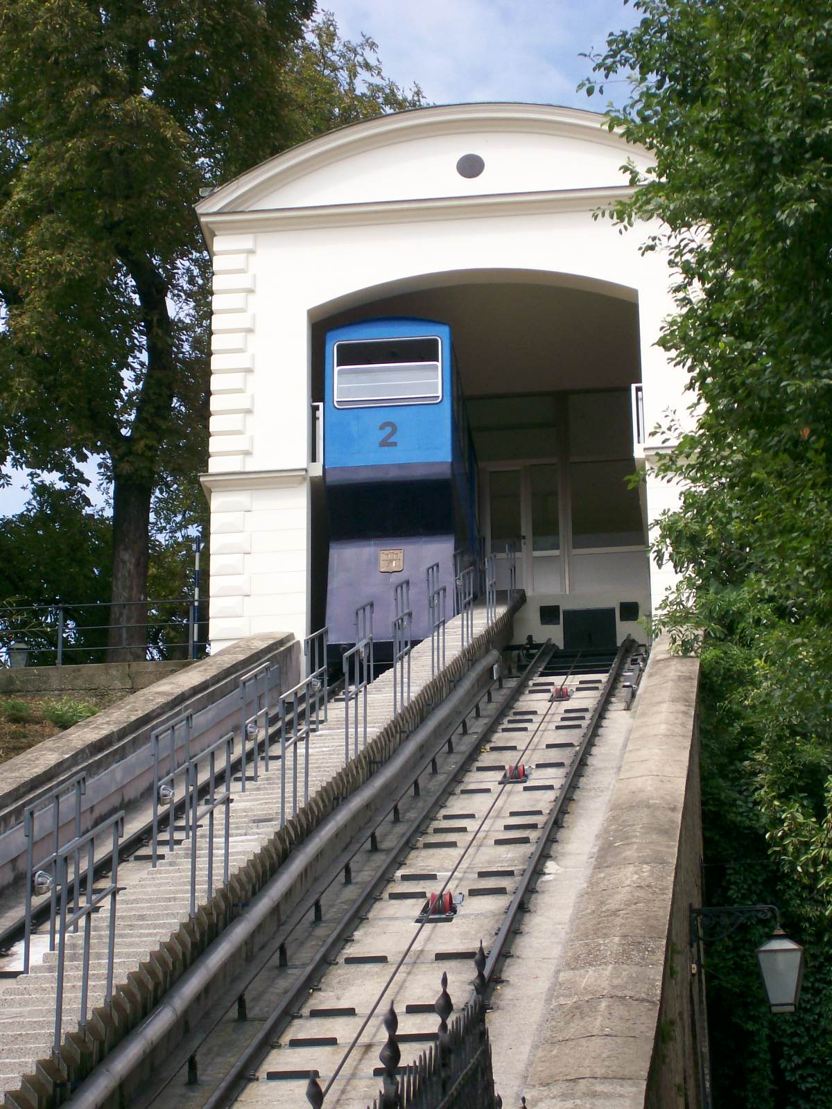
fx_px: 3461
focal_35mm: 108
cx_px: 416
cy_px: 554
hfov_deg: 13.7
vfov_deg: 18.2
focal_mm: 18
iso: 80
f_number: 4.8
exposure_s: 1/404
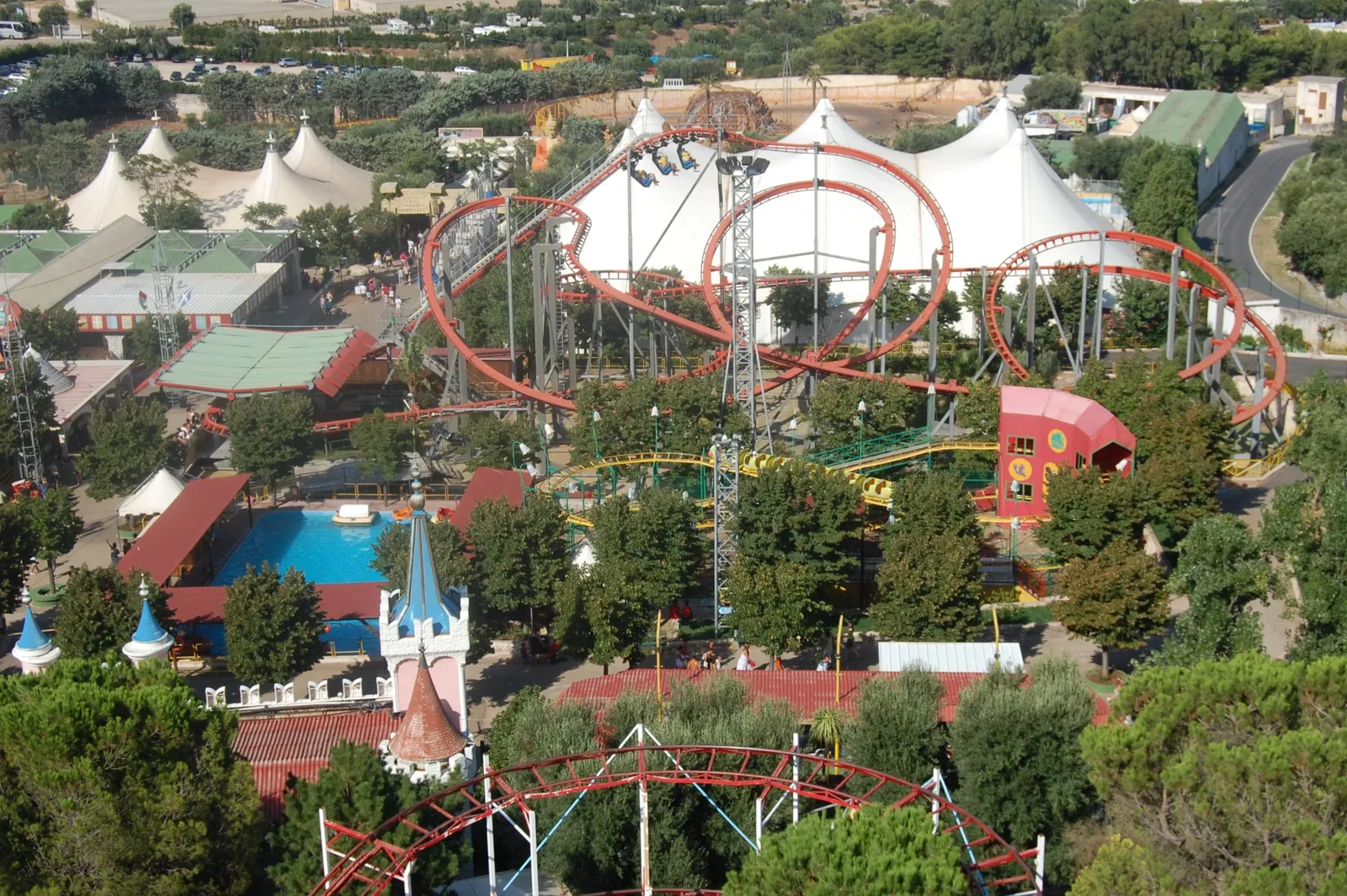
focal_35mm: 52
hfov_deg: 37.9
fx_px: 1963
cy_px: 448
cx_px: 674
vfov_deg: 25.7
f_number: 9
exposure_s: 1/320
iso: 200
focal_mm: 35
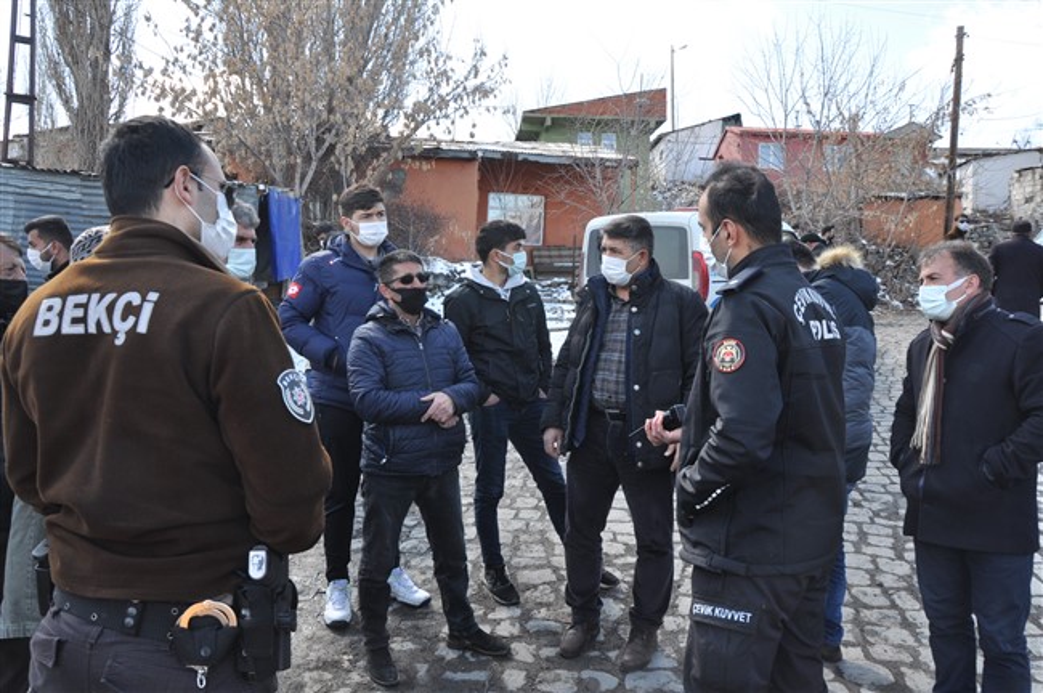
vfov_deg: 47.8
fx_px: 781
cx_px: 522
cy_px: 346
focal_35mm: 27
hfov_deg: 67.4
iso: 200
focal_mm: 18
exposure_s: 1/80
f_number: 9
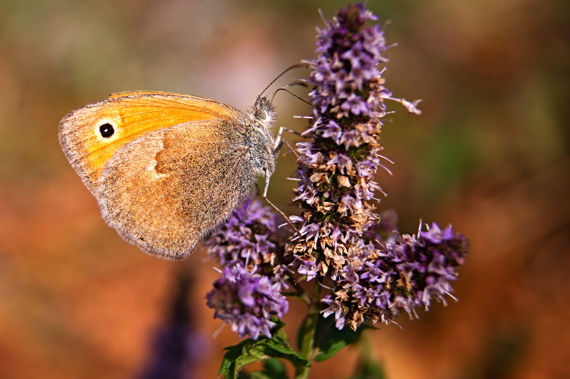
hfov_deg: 24.6
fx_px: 1305
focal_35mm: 82
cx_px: 285
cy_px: 190
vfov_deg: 16.5
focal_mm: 55
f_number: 5.6
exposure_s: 1/1250
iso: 200
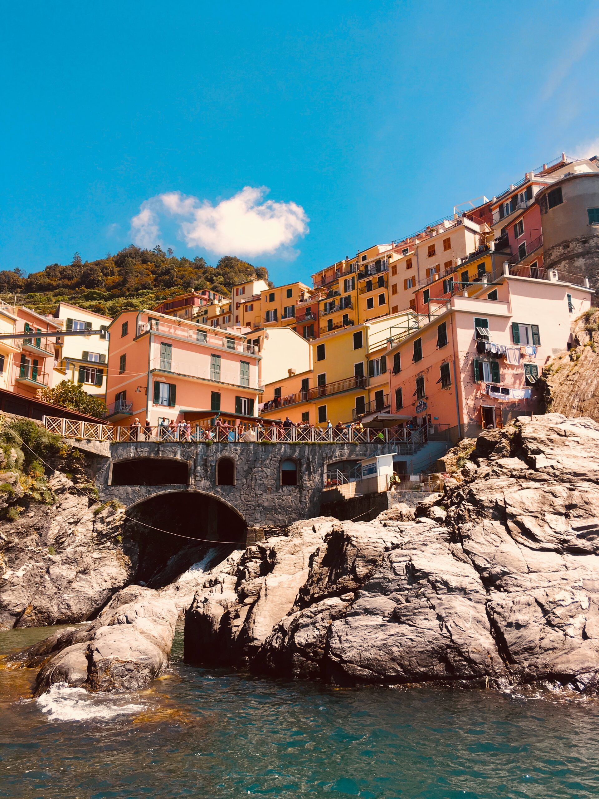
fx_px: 669
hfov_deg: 48.2
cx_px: 300
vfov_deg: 61.7
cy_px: 400
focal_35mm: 29
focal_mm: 4.15
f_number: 2.2
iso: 25
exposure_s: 1/1054
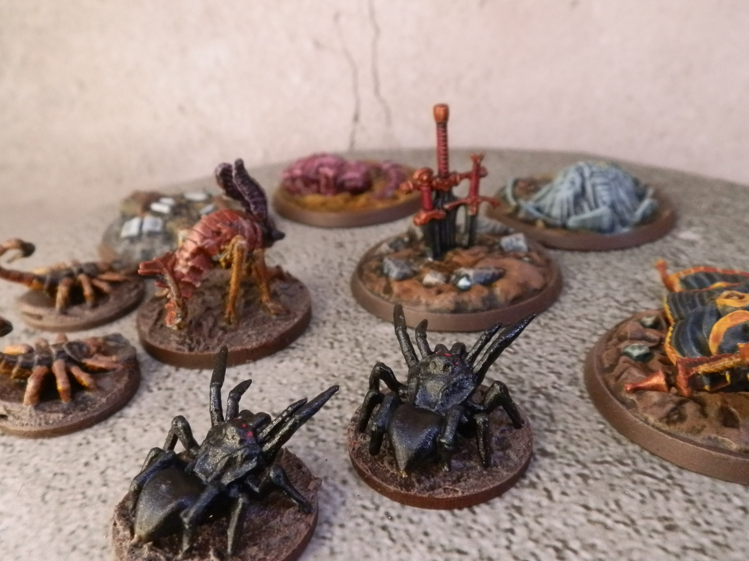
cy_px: 307
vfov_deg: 45.4
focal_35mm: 31
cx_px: 344
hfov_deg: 58.3
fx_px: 671
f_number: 3.1
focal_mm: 5
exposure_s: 1/100
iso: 400
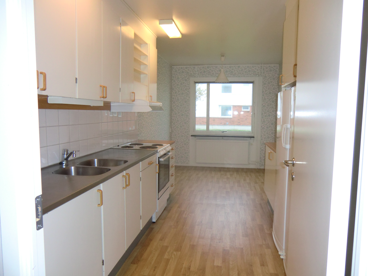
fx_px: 255
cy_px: 138
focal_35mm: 24
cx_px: 184
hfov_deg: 71.6
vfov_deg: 56.8
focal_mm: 4.3
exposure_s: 1/60
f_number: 3.2
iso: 200
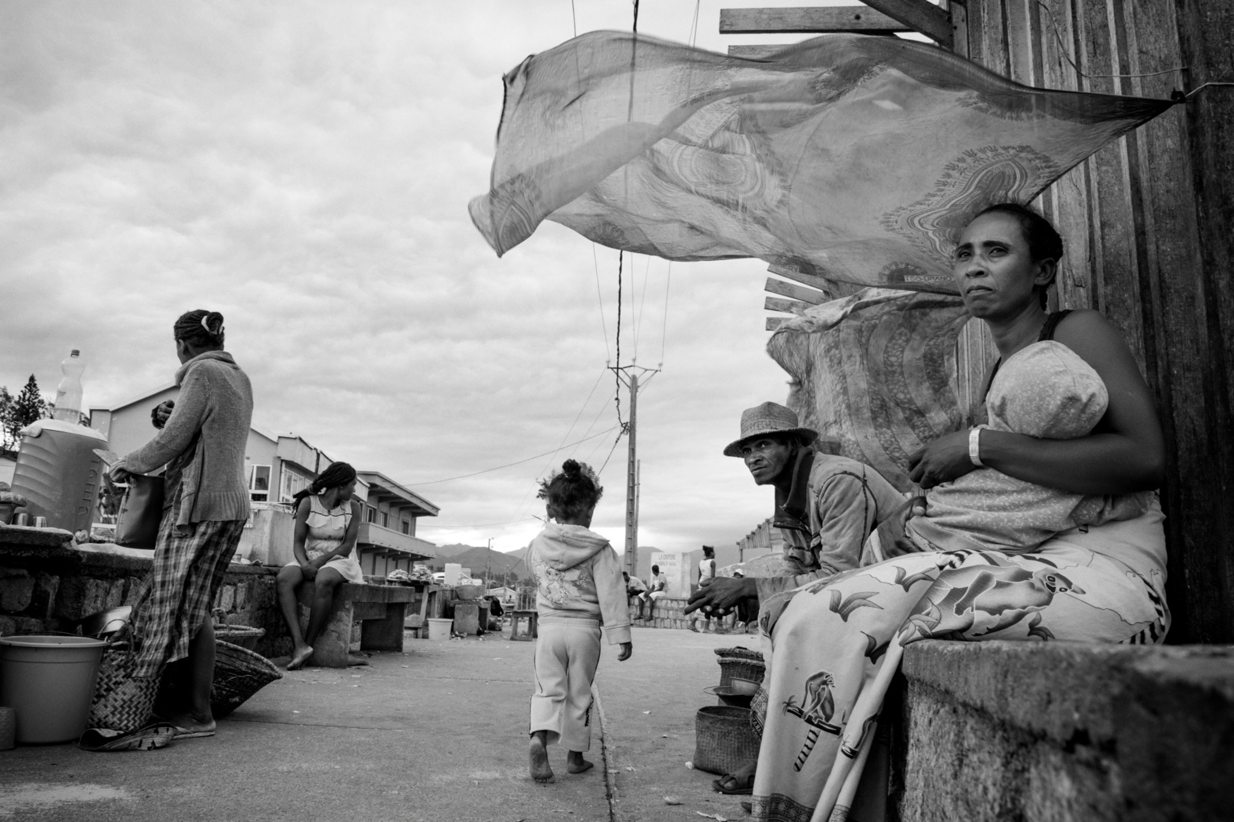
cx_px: 617
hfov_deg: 73.8
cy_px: 411
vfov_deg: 53.1
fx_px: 822
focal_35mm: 24
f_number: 10
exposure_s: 1/320
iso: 1800
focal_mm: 24
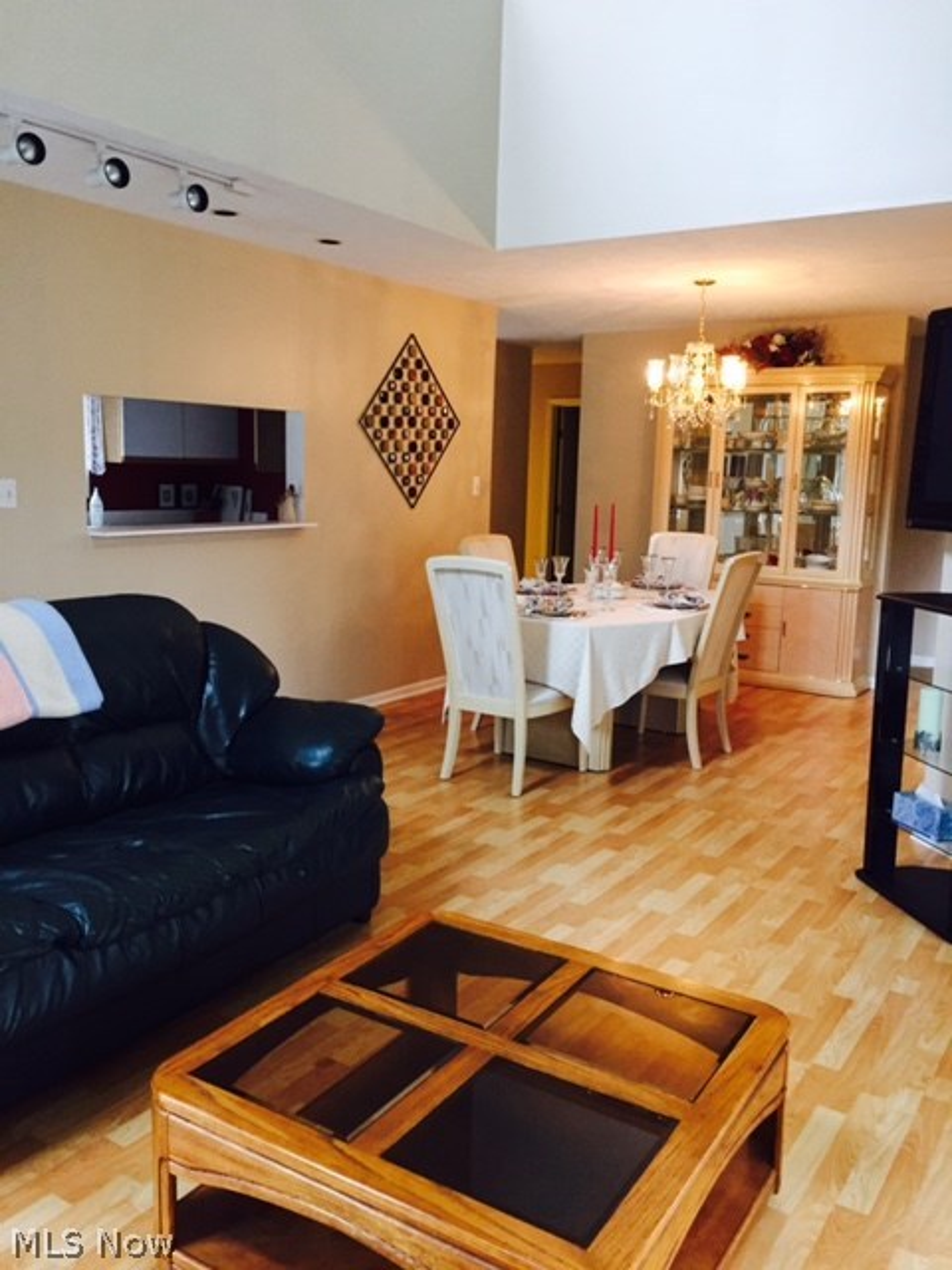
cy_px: 635
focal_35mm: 29
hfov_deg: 48.2
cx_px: 476
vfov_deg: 61.7
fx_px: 1063
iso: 160
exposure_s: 1/30
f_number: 2.2
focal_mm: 4.15
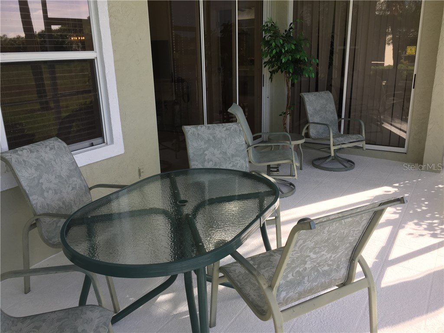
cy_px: 166
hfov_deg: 61.7
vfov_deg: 48.2
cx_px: 222
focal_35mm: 29
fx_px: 372
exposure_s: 1/243
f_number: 2.2
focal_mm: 4.15
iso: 32
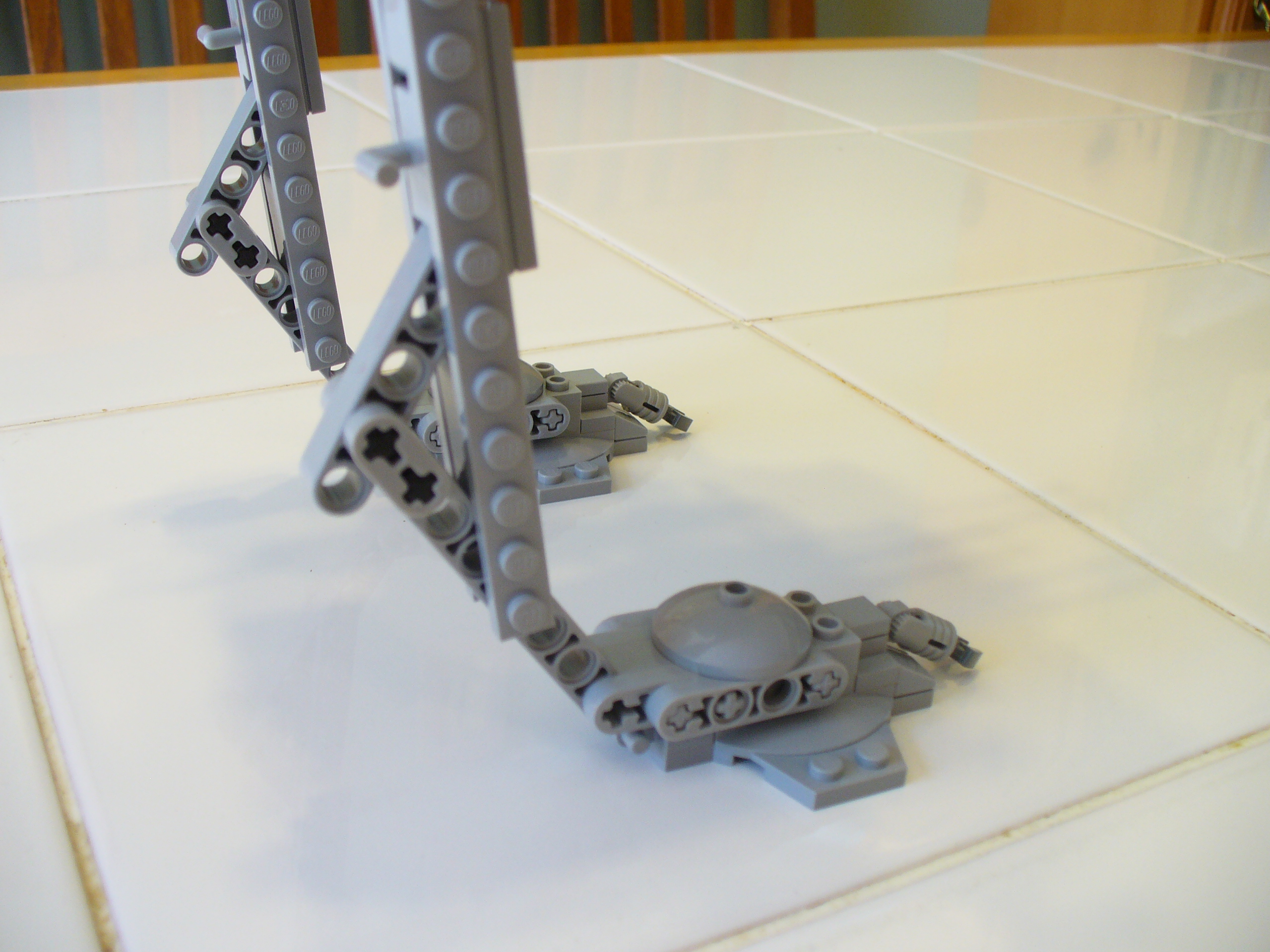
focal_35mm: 37
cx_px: 635
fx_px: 1357
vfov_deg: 38.7
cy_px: 476
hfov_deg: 50.1
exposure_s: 1/25
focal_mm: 6.1
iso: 100
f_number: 2.8
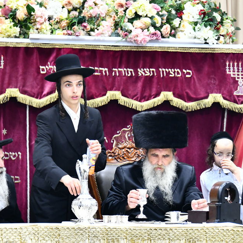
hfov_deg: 6.5
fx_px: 2136
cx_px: 170
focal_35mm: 269
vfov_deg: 6.5
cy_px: 164
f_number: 5.6
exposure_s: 1/160
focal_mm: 145
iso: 2000
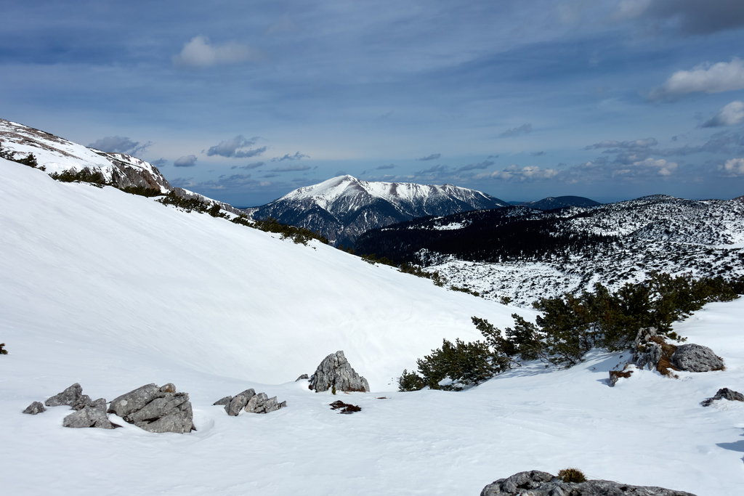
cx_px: 372
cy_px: 248
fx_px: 496
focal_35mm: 24
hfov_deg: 73.7
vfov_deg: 53.1
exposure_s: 1/250
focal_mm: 8.8
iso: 125
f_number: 5.6
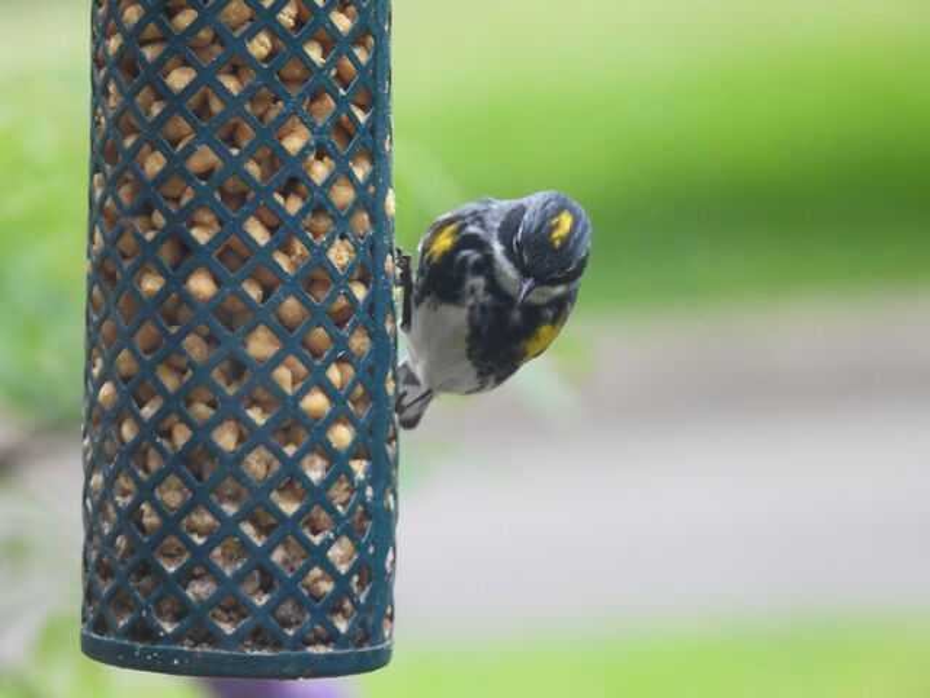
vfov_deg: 2.1
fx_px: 18806
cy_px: 349
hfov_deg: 2.8
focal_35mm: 700
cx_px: 465
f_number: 5.6
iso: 560
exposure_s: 1/60
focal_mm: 125
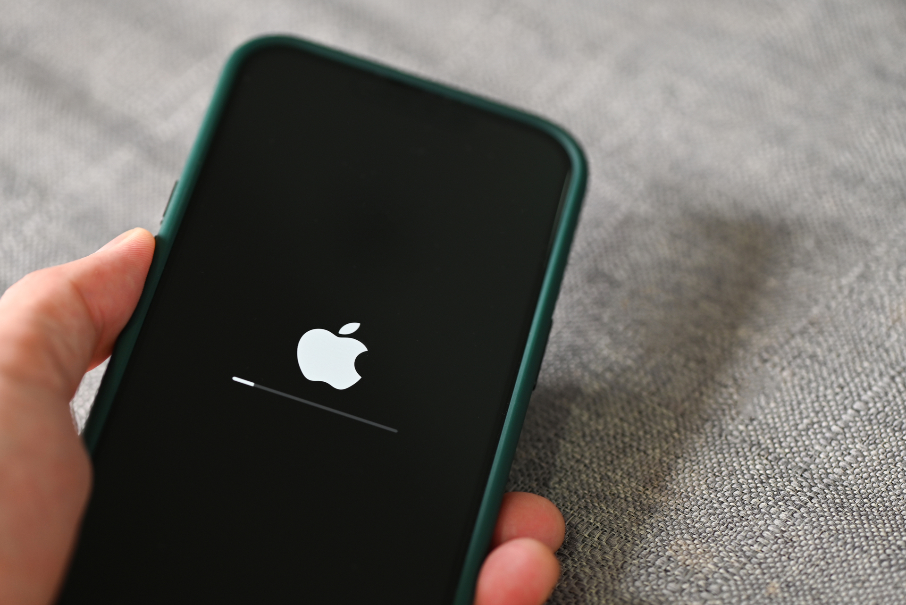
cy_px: 302
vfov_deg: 13.1
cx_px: 453
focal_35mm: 105
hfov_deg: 19.4
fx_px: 2644
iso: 400
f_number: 5
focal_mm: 105
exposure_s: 1/20
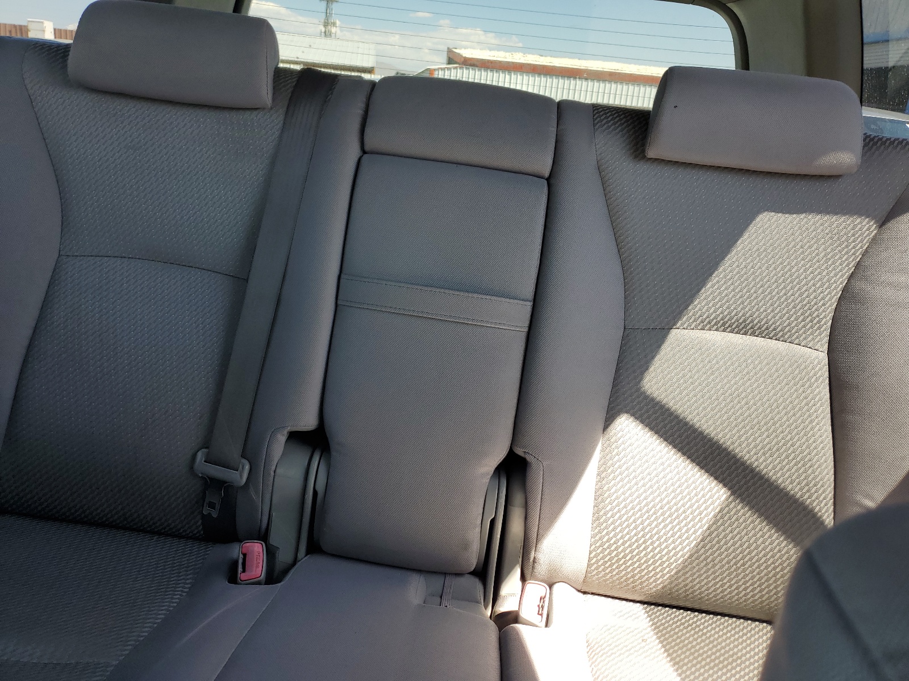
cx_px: 454
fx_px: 683
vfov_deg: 53.1
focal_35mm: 26
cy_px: 340
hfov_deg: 67.3
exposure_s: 1/500
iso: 50
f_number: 1.5
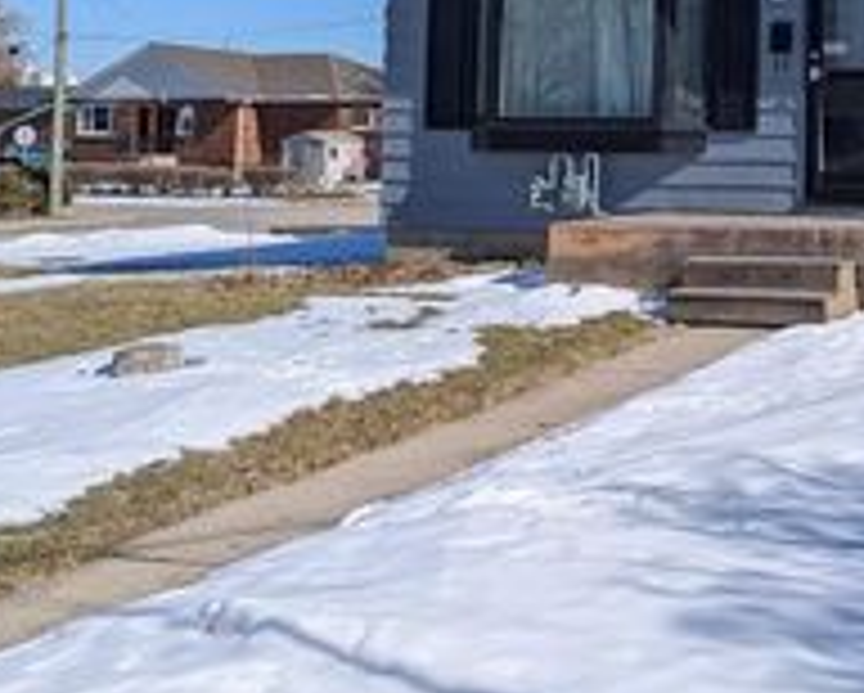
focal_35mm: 61
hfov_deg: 28.8
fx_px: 1561
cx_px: 878
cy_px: -29
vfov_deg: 23.8
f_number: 1.85
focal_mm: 6.81
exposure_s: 1/3534
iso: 46
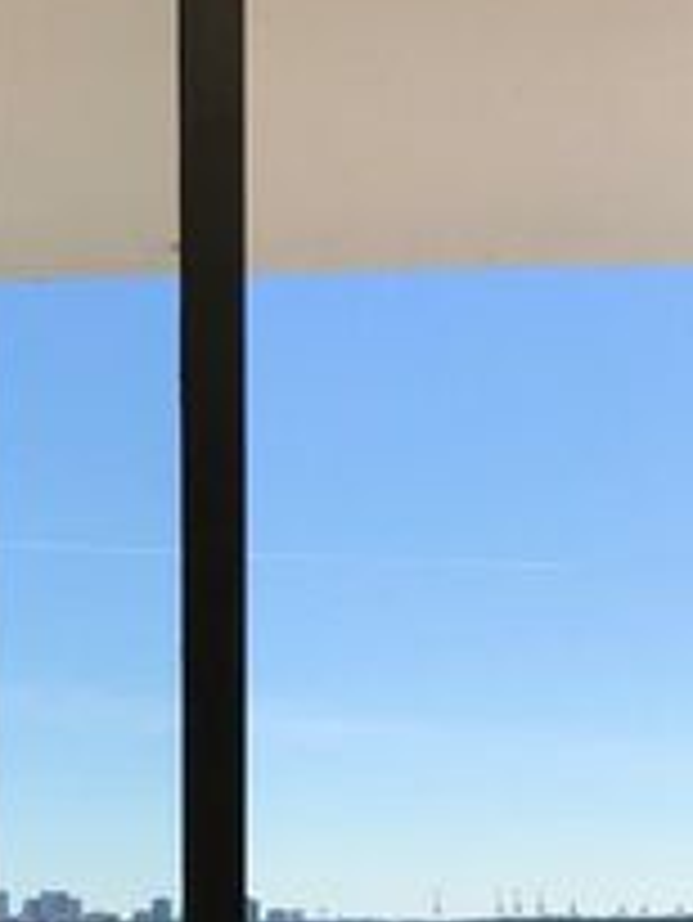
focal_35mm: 91
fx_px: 2427
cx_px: 27
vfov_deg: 19.7
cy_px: 1226
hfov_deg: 16.0
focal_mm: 3.99
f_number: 1.8
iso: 20
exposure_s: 1/3546
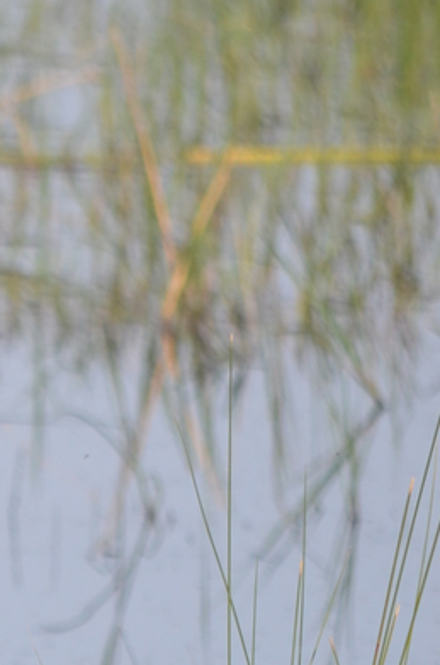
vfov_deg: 1.4
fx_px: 27142
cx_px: -279
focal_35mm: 1474
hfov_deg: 0.9
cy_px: 786
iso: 320
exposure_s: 1/500
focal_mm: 300
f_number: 5.6
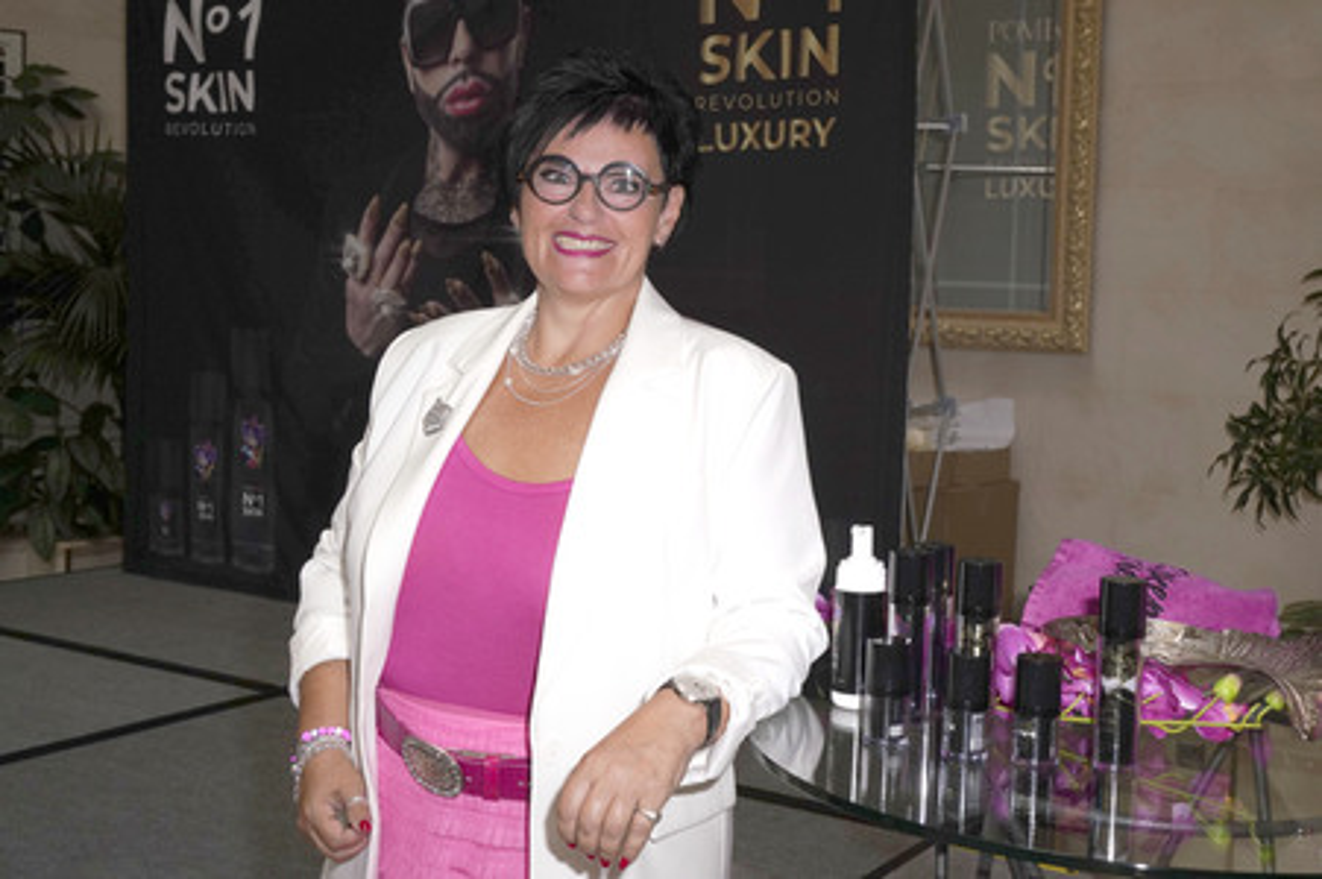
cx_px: 661
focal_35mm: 36
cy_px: 440
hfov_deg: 53.2
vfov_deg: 36.8
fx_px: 1321
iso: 640
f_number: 9
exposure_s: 1/250
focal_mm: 36
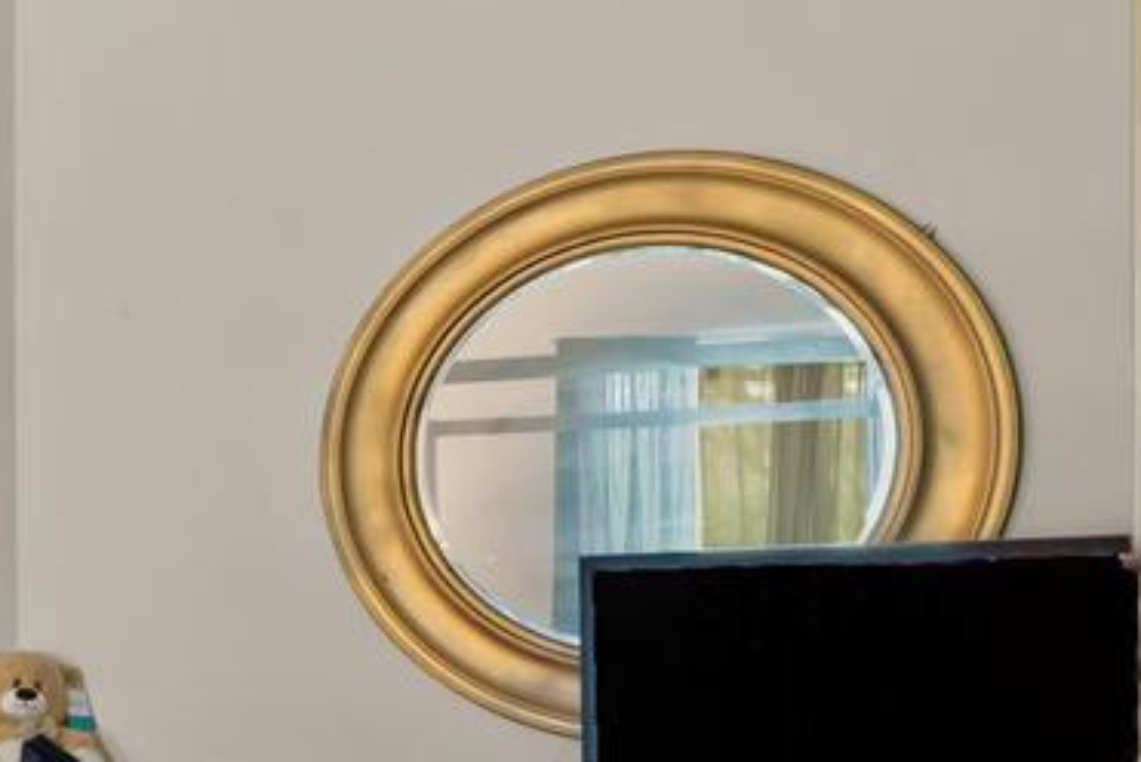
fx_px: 2093
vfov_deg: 20.5
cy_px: 542
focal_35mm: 66
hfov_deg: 22.1
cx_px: -781
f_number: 6.3
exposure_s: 1.3
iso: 400
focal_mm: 17
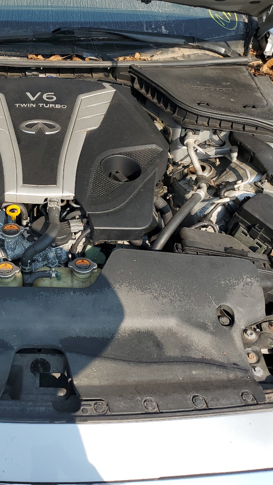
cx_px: 36
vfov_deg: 52.8
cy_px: 242
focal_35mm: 38
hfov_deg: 30.1
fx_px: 489
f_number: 1.5
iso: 50
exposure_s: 1/2000
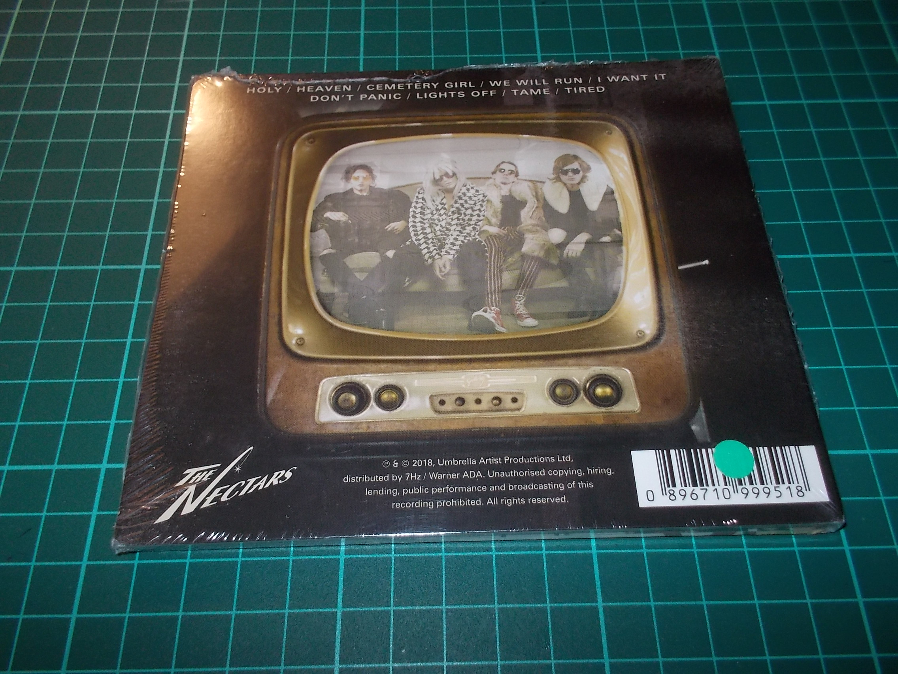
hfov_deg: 61.7
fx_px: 752
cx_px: 449
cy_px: 337
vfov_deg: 48.2
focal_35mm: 29
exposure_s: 1/30
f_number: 3.3
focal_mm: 4.1
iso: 200
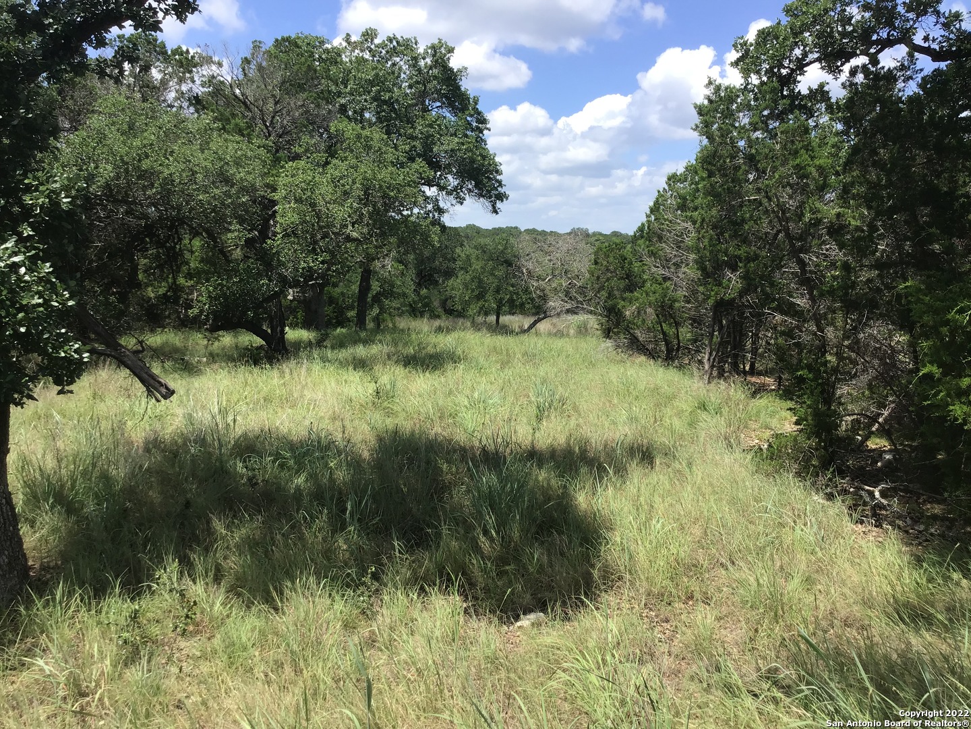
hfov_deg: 58.4
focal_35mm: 31
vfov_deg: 45.4
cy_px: 364
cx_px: 486
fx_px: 870
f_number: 2.4
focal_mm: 3.3
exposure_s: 1/823
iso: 25
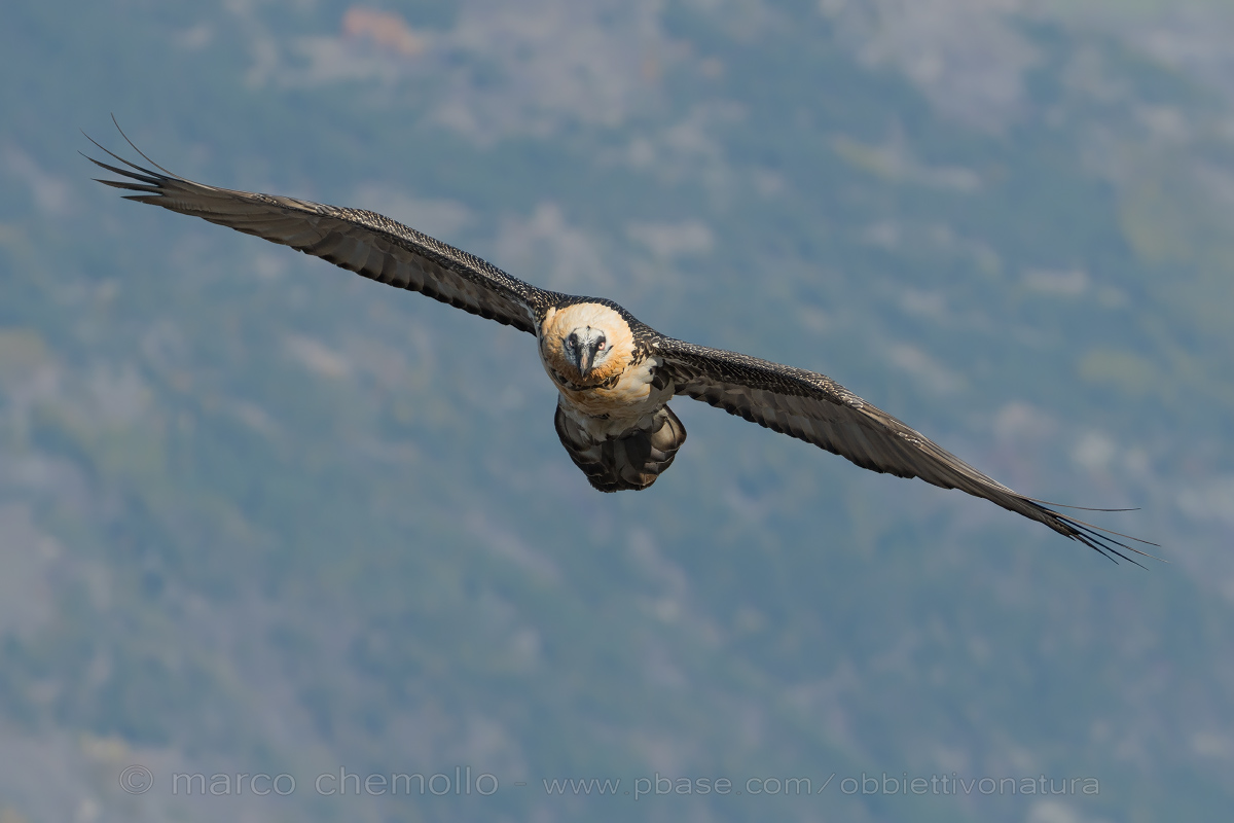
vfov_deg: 2.9
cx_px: 617
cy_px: 412
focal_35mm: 480
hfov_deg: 4.3
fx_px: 16452
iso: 450
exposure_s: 1/2000
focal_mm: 320
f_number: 8
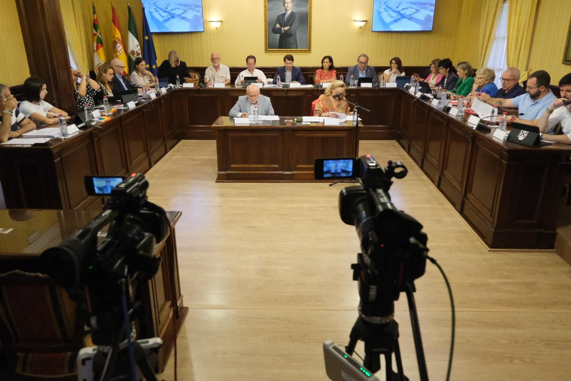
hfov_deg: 69.4
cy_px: 175
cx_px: 286
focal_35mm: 26
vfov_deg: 49.5
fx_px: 412
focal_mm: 16
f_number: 4
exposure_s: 1/500
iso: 10000
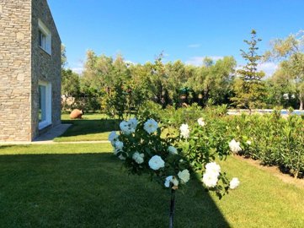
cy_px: 114
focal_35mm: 32
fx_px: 281
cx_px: 152
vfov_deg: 44.1
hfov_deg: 56.9
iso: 32
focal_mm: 3.3
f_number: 2.4
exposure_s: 1/1167
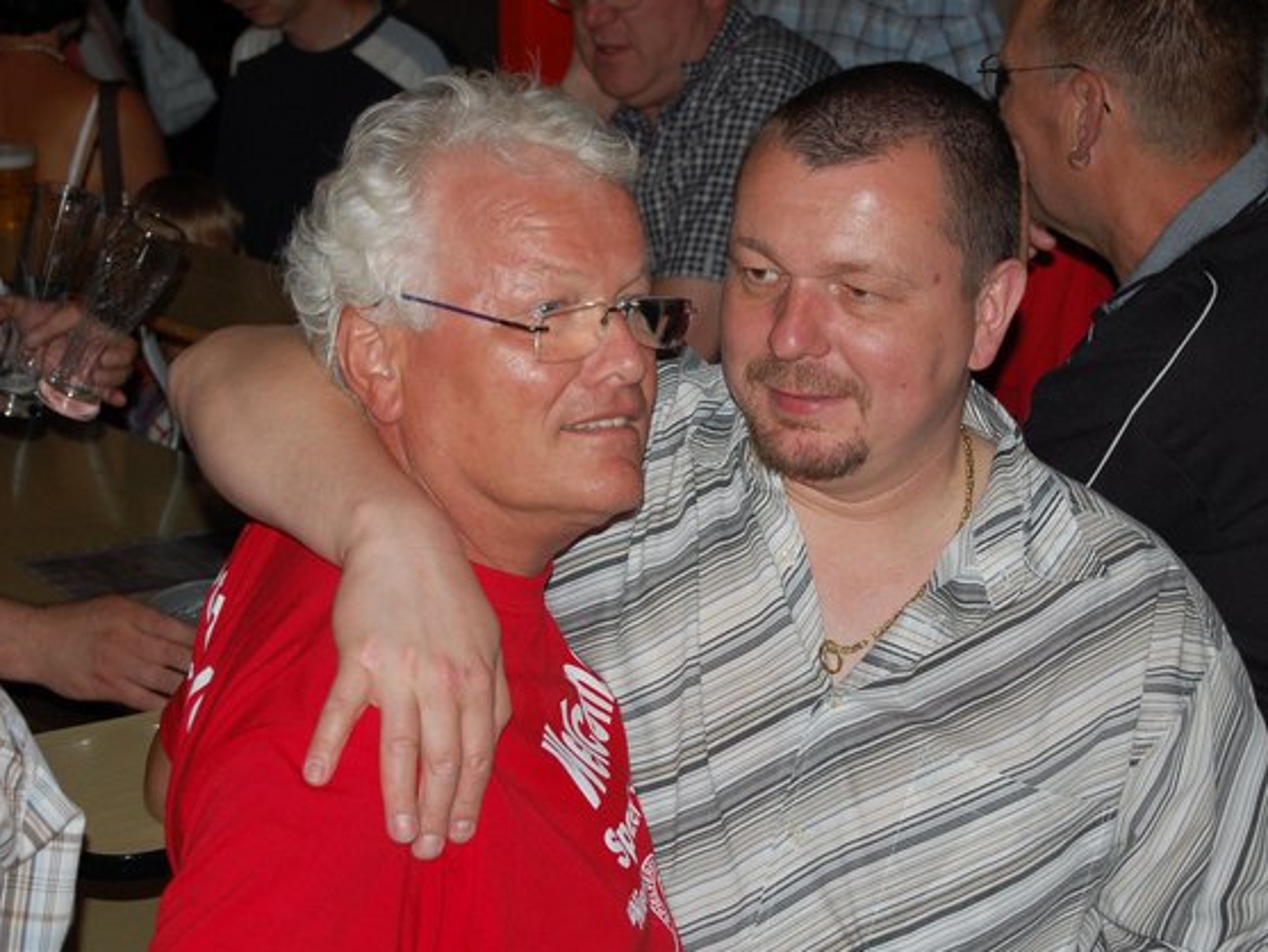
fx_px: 3649
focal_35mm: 100
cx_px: 701
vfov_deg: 14.9
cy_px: 511
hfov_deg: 19.7
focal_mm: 55
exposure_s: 1/60
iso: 400
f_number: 5.6
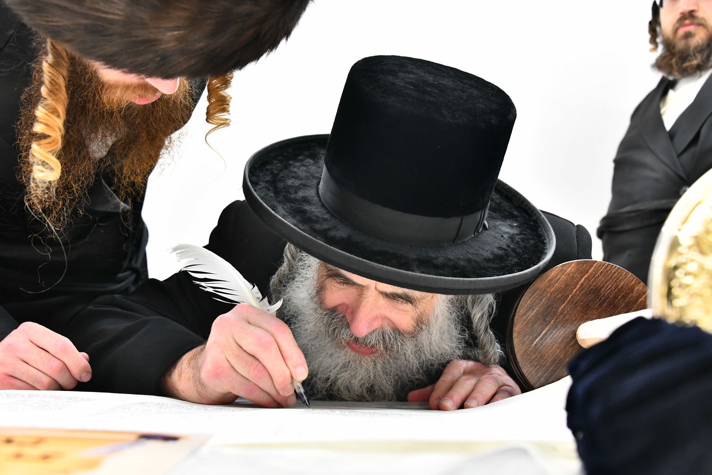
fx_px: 870
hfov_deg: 44.5
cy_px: 238
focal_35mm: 44
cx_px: 356
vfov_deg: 30.5
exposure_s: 1/125
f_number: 5.6
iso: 2500
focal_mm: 44
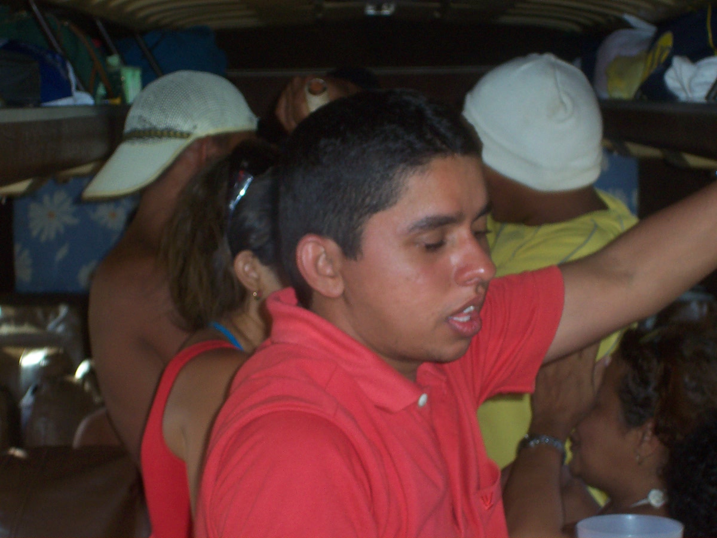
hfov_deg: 17.7
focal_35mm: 111
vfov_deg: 13.3
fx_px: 2299
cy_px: 269
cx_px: 358
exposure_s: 1/90
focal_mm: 16.8
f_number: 4.8
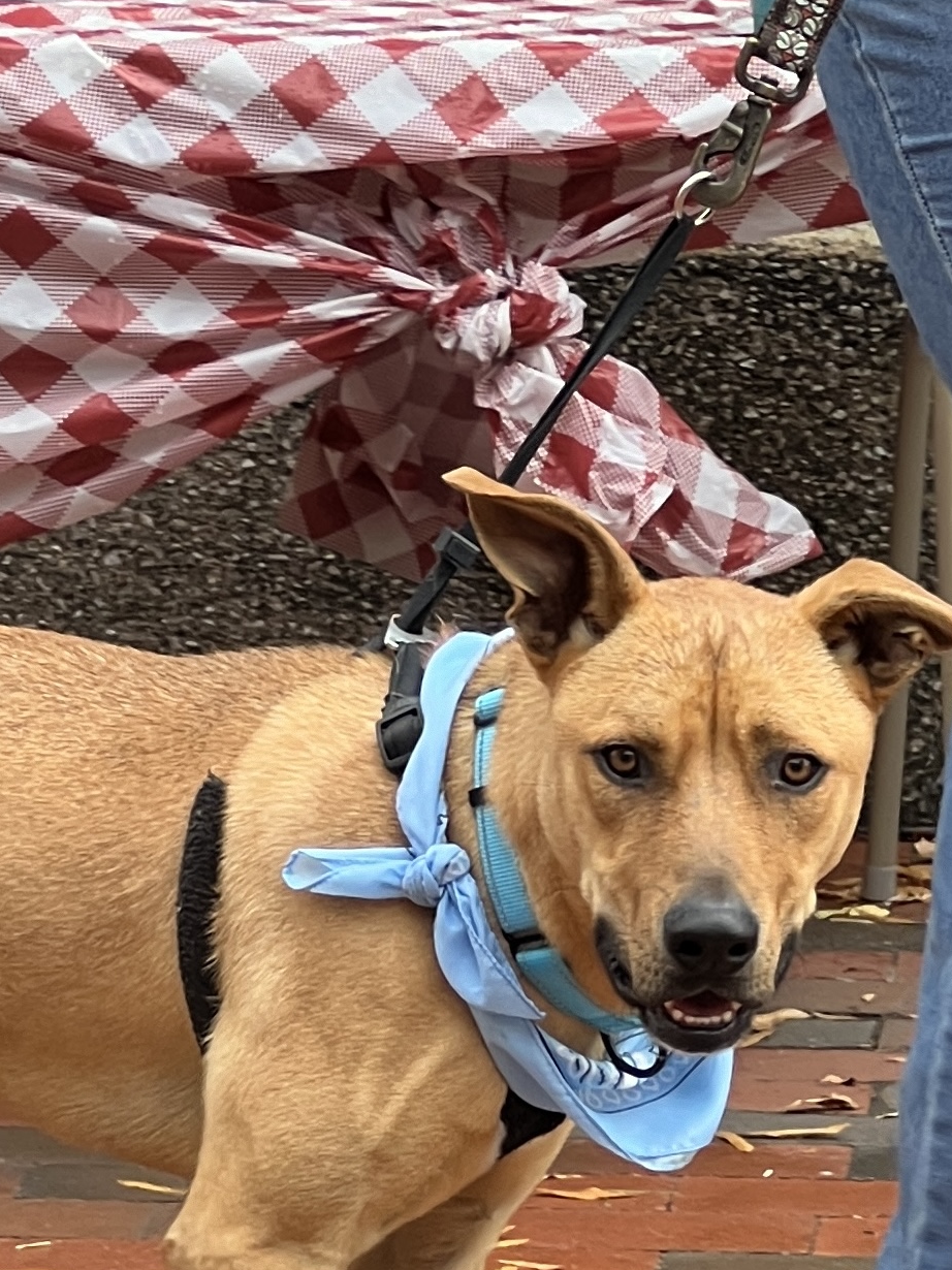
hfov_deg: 7.8
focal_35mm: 190
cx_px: 84
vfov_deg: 10.4
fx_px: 6970
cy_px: 980
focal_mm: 9
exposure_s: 1/114
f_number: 2.8
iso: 32
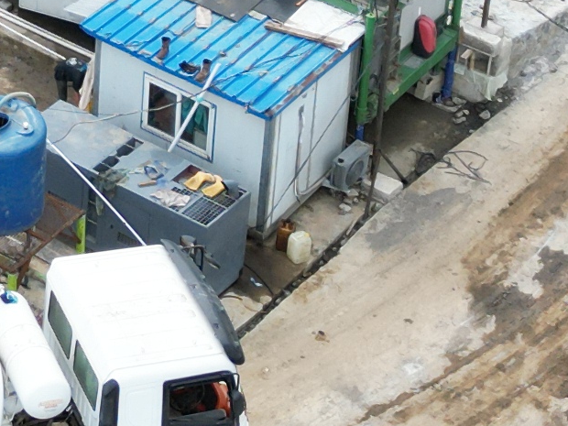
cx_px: -288
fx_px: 2560
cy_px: -278
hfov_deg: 12.1
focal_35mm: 156
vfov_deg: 9.2
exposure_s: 1/1000
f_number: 1.7
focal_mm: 6.72
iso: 130
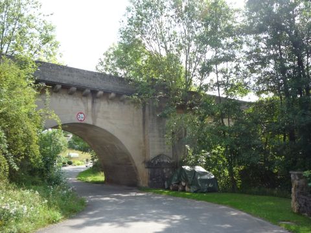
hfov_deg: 56.8
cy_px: 116
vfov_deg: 44.2
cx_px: 156
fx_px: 287
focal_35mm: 32
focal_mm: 5.2
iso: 160
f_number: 4
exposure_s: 1/250
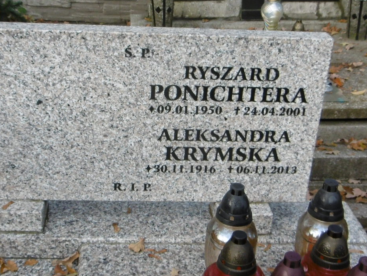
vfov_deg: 27.5
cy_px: 109
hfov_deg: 36.1
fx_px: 562
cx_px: 157
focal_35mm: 53
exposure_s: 1/160
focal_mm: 4.3
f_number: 3.1
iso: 100
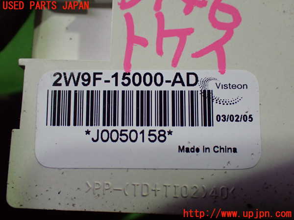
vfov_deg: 32.9
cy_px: 110
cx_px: 147
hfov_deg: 42.9
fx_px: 374
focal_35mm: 44
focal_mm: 7.84
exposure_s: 1/125
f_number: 2.9
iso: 800
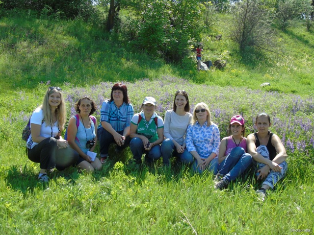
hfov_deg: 46.8
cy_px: 118
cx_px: 157
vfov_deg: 36.0
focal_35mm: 40
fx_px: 363
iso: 80
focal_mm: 7.1
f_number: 3.9
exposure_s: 1/250
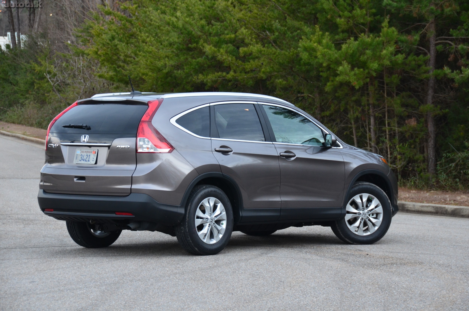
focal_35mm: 135
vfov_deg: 10.1
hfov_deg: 15.2
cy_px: 156
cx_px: 234
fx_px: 1755
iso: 800
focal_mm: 90
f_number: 6.3
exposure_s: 1/13
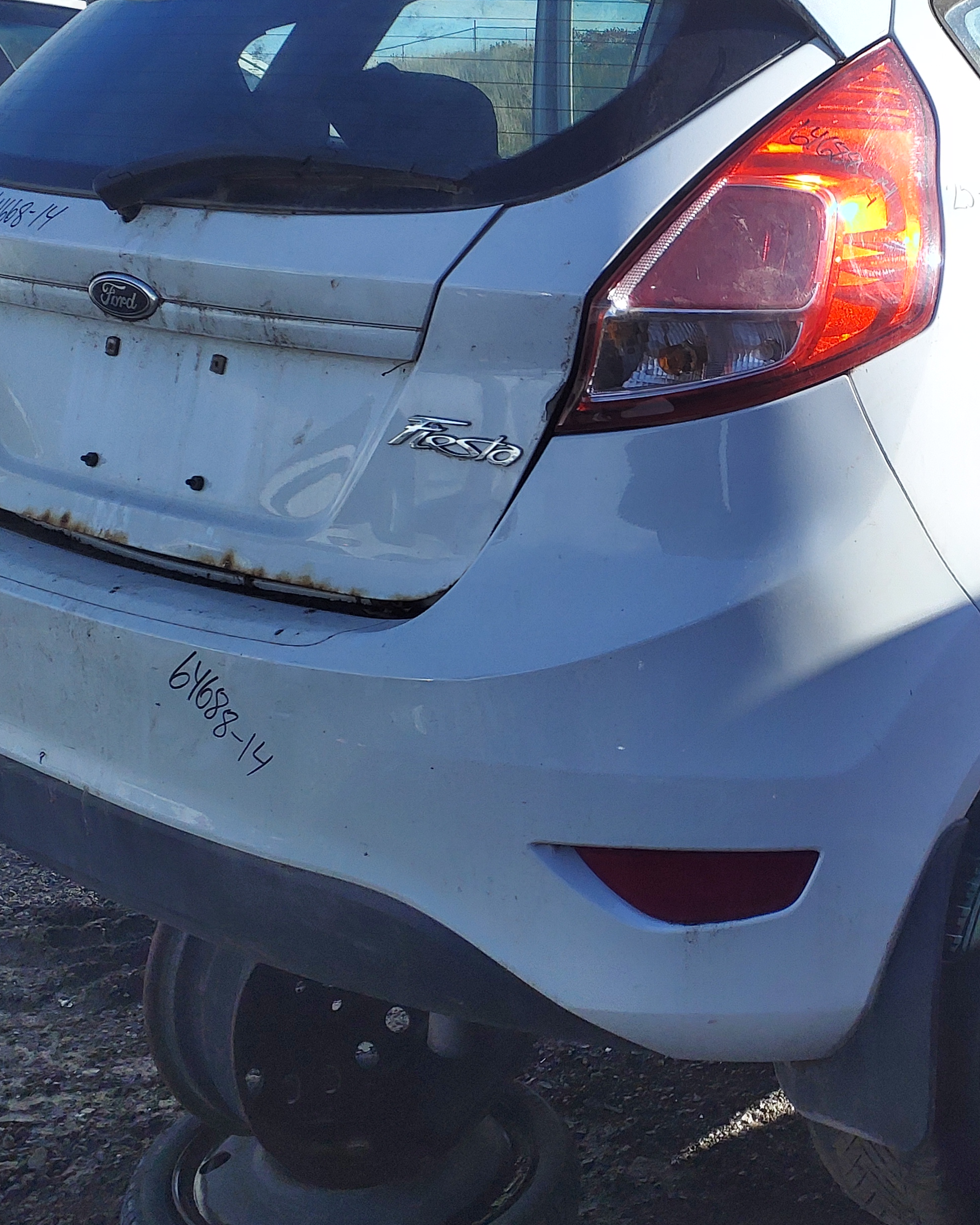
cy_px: 492
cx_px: 831
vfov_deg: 42.7
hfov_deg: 33.5
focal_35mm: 43
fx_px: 1559
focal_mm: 3.58
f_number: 1.9
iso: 40
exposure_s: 1/748
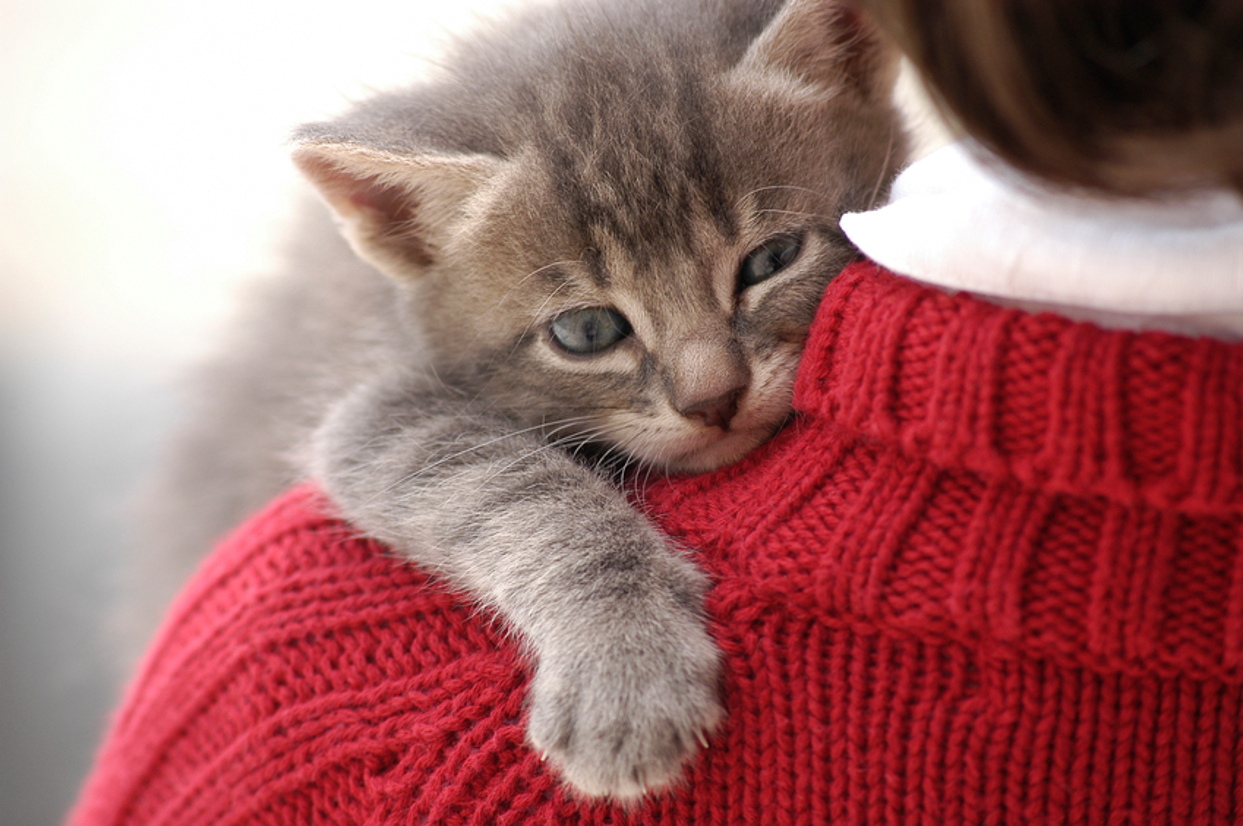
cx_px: 622
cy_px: 413
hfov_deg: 10.2
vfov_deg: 6.8
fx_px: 6984
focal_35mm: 202
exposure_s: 1/350
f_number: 5
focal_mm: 135
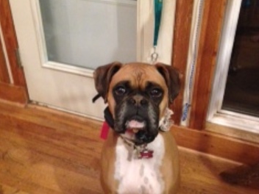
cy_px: 100
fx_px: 337
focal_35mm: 45
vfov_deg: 32.2
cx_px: 132
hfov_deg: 42.1
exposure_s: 1/15
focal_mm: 4.12
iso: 640
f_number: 2.4
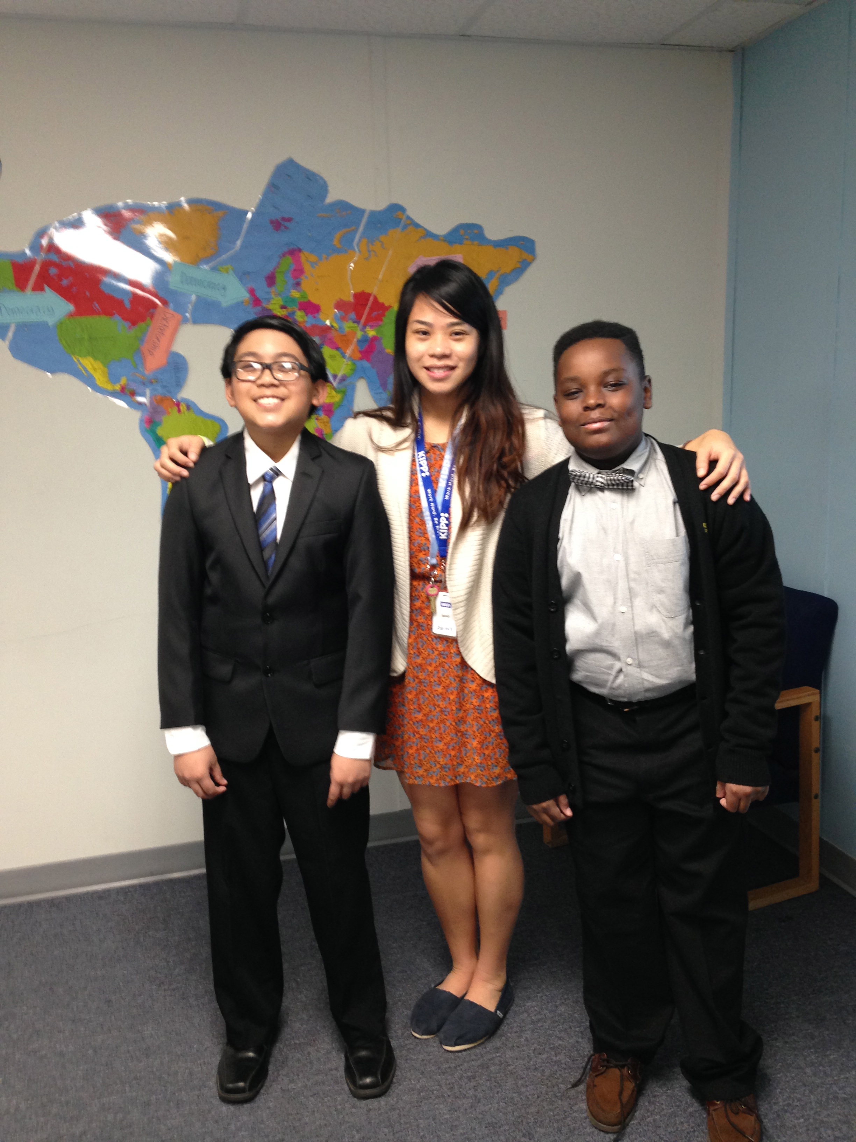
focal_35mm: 33
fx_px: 1088
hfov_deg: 42.9
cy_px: 571
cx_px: 428
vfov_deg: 55.4
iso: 125
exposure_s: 1/20
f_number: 2.4
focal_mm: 4.12
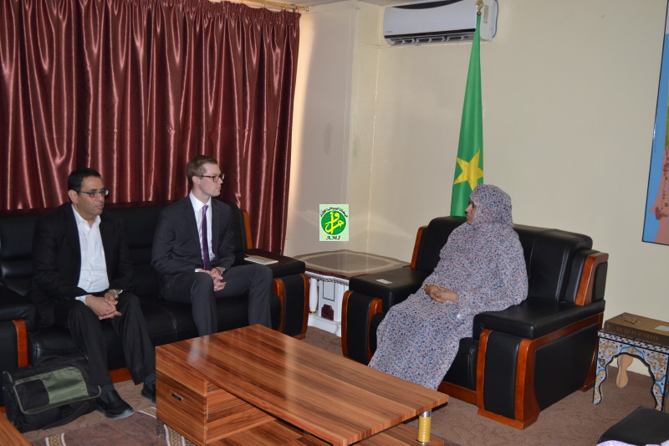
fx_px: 669
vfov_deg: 36.9
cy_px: 223
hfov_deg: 53.1
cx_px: 334
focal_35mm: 36
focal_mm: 24
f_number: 4
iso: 200
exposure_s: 1/200
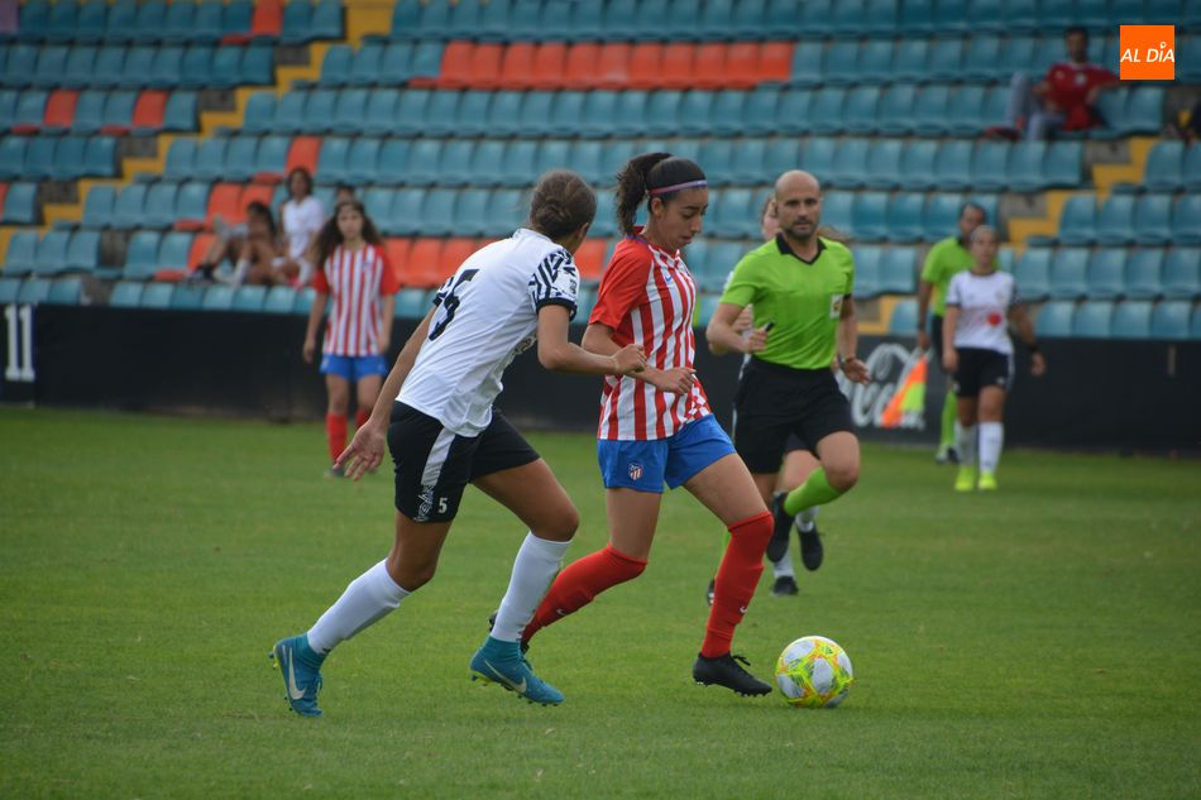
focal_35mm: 450
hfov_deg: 4.6
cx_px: 600
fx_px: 15009
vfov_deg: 3.1
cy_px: 400
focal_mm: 300
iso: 500
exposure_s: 1/1000
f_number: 6.3
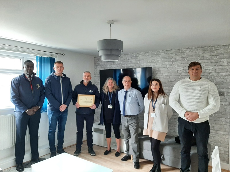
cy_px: 86
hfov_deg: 67.3
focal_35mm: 26
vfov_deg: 53.1
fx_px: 173
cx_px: 115
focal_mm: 3.93
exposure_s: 1/50
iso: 200
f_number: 1.7
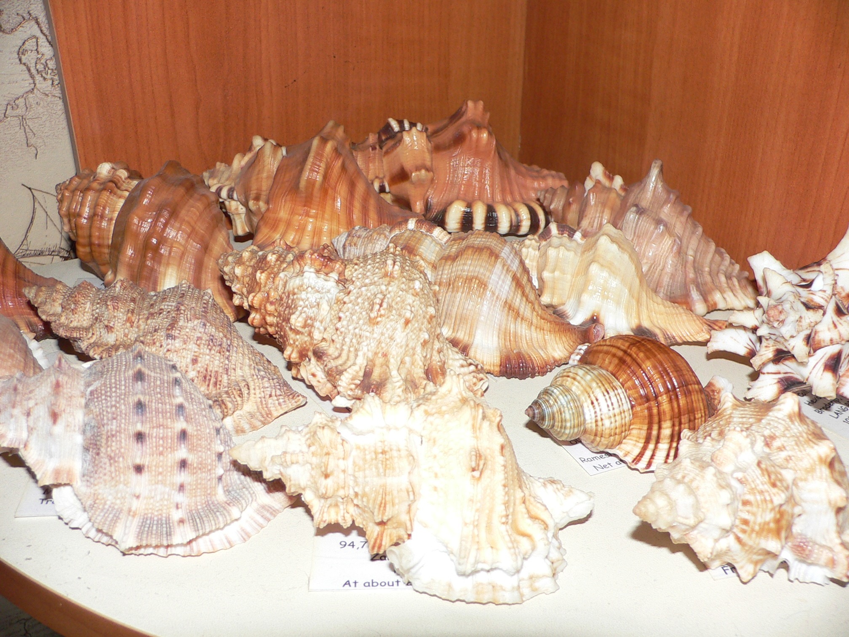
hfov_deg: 52.6
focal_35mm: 35
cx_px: 424
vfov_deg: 40.7
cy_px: 318
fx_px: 858
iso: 100
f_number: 2.8
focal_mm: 4.6
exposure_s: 1/60
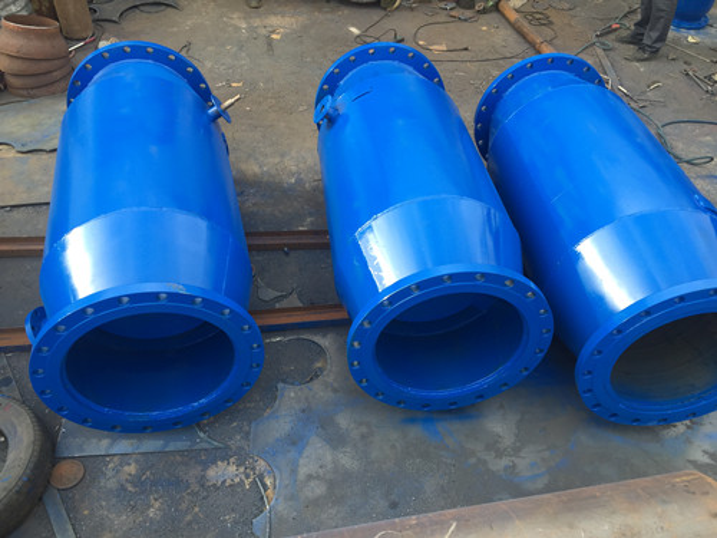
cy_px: 269
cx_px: 358
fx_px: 601
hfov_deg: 61.7
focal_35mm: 29
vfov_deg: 48.2
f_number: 2.2
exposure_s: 1/222
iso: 32
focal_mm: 4.15
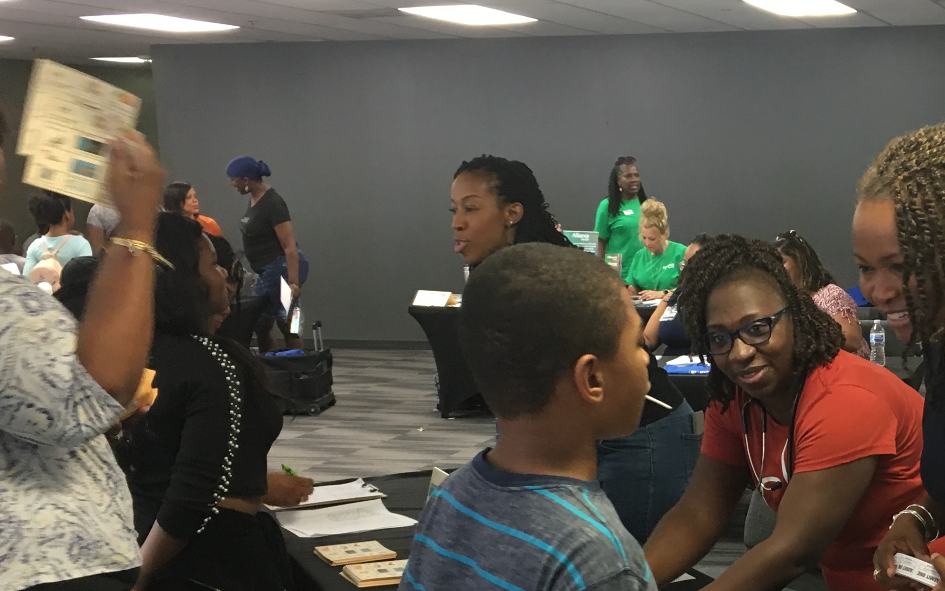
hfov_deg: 31.9
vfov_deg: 21.0
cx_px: 848
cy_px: 473
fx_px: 1571
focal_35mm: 61
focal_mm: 4.15
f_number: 2.2
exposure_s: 1/30
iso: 100
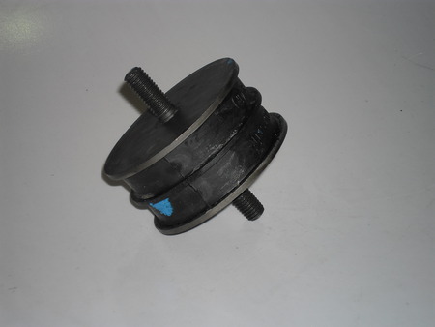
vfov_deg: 13.7
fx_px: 1358
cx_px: 218
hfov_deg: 18.2
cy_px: 164
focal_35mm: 108
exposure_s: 1/90
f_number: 6.5
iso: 80
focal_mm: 19.2
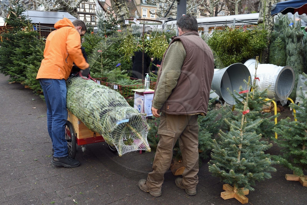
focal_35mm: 32
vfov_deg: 41.1
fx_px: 273
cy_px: 102
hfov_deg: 58.7
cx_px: 154
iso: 800
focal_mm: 32
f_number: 7.1
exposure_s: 1/50
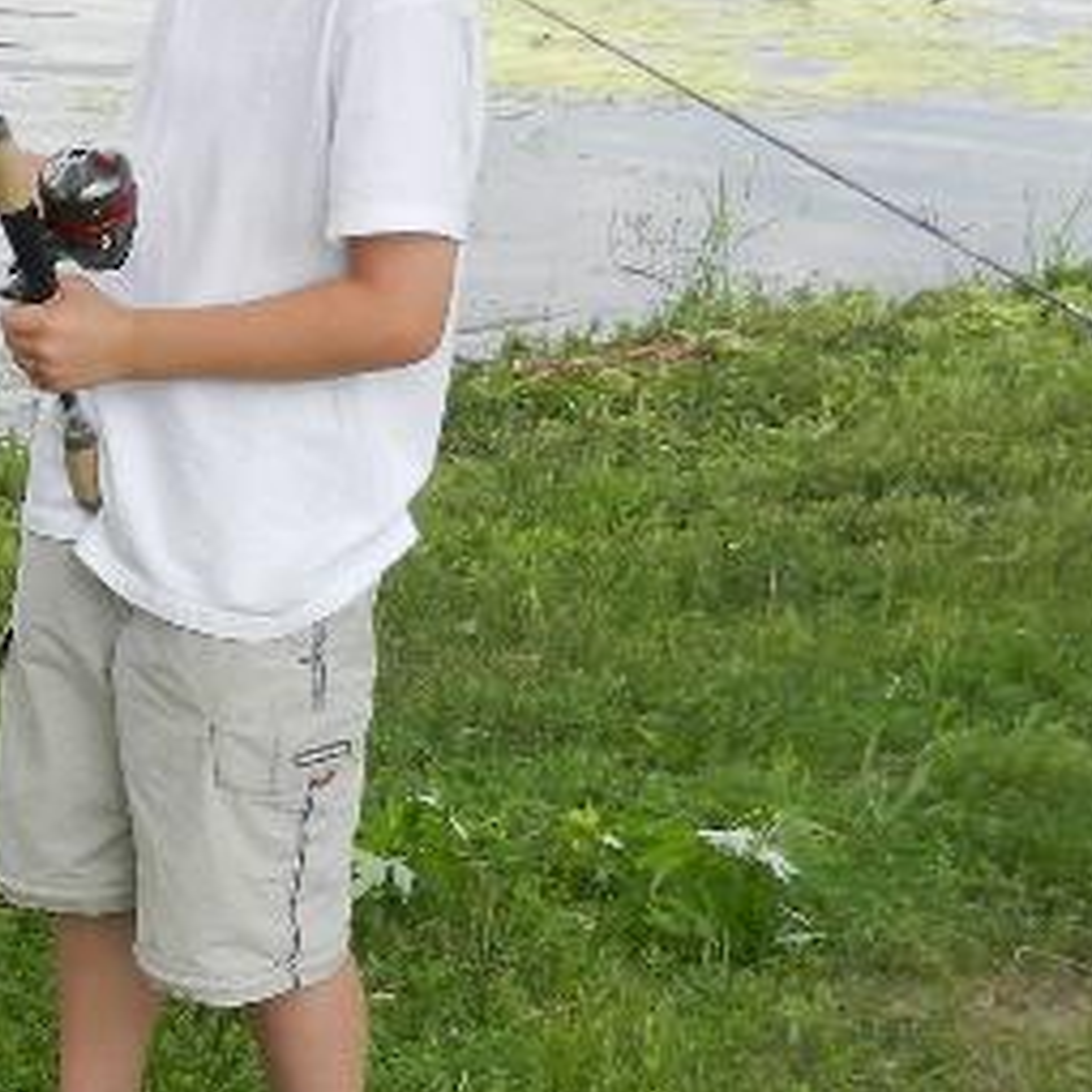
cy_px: 801
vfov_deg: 15.6
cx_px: -844
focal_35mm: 111
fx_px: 3962
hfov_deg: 14.0
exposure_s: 1/400
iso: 160
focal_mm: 5.6
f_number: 3.7
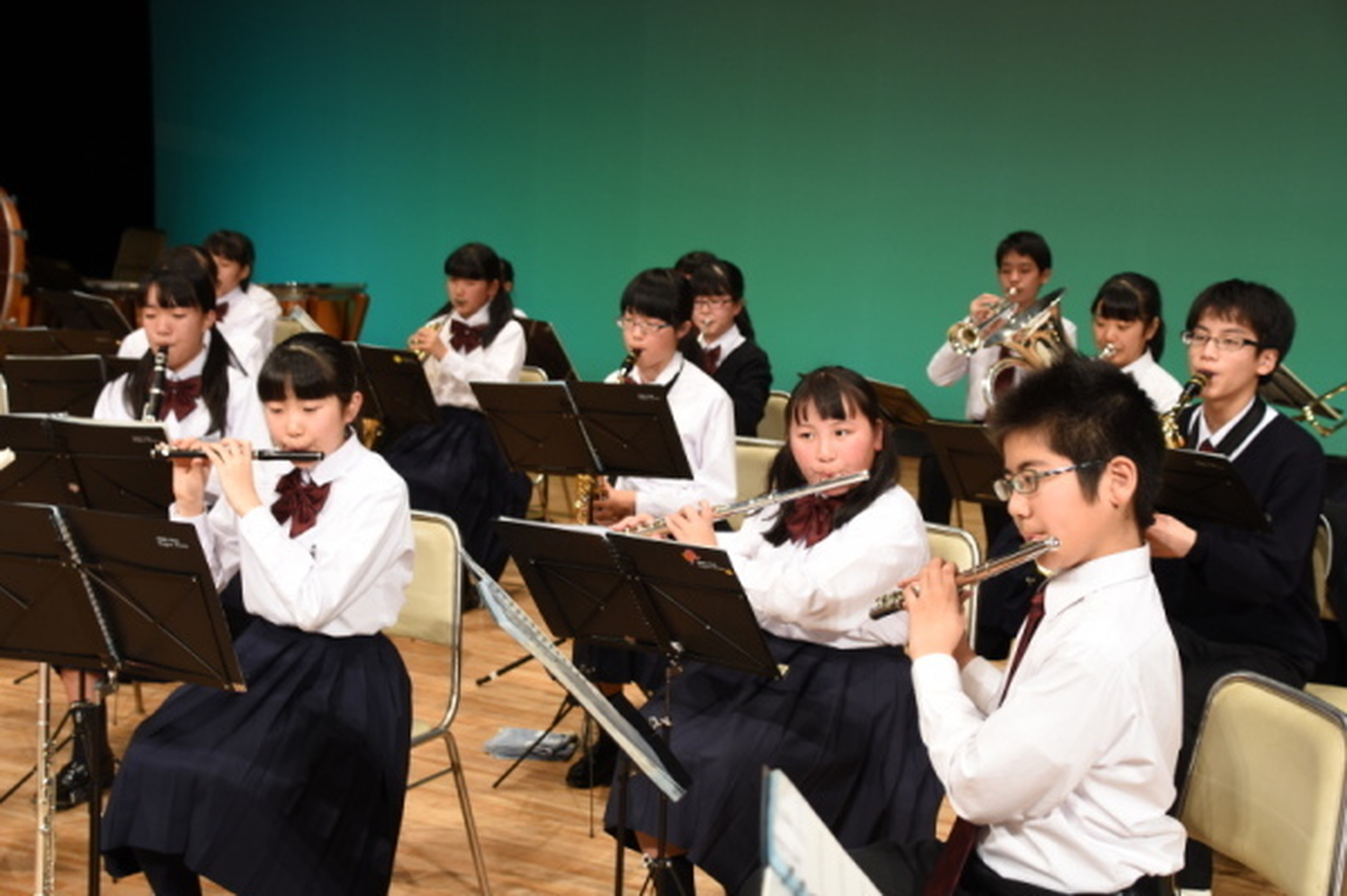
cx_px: 674
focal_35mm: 48
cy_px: 448
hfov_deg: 41.1
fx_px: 1794
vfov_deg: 28.0
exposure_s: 1/40
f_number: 4
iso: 400
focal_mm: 32
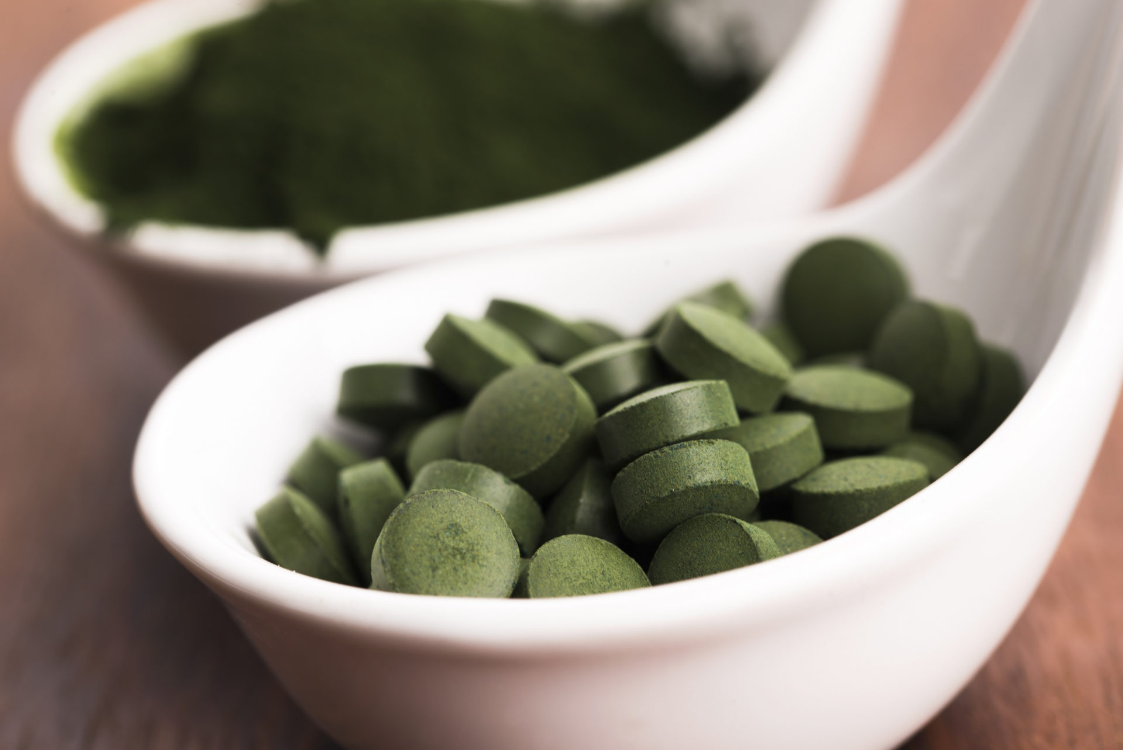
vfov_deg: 13.1
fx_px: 3277
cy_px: 375
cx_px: 562
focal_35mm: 105
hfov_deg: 19.4
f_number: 13
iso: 100
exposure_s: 1/30
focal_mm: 105
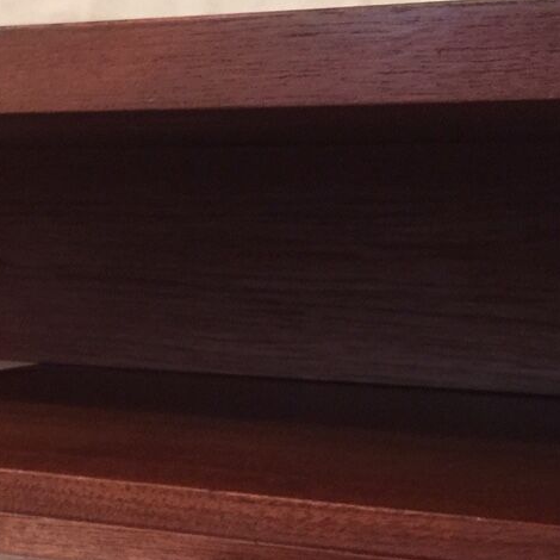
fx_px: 1629
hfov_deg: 19.2
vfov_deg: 19.3
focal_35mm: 89
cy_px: 455
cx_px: 87
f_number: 2.2
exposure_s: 1/8
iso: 125
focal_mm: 4.15
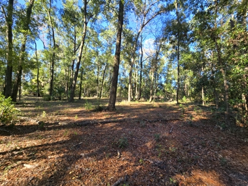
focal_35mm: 13
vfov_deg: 89.9
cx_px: 124
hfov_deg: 106.2
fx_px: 93
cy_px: 93
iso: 50
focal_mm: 2.2
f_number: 2.2
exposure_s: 1/184
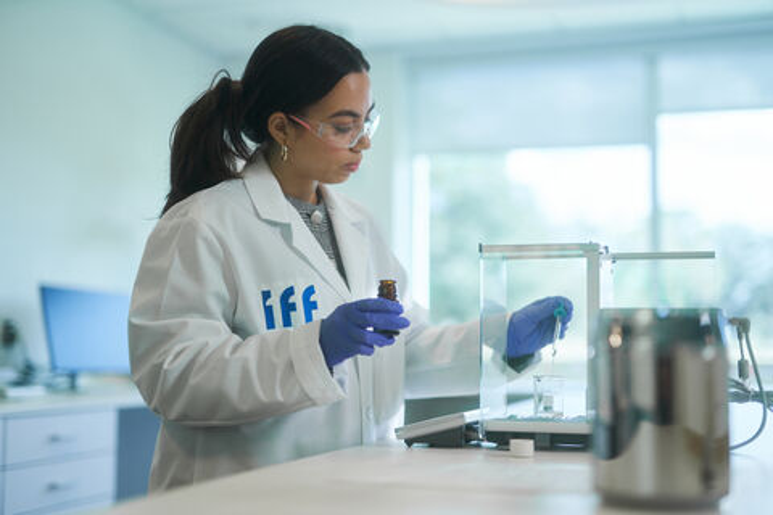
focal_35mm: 50
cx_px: 386
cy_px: 258
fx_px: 1074
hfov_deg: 39.6
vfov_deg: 27.0
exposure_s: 1/800
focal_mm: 50
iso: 200
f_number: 1.4
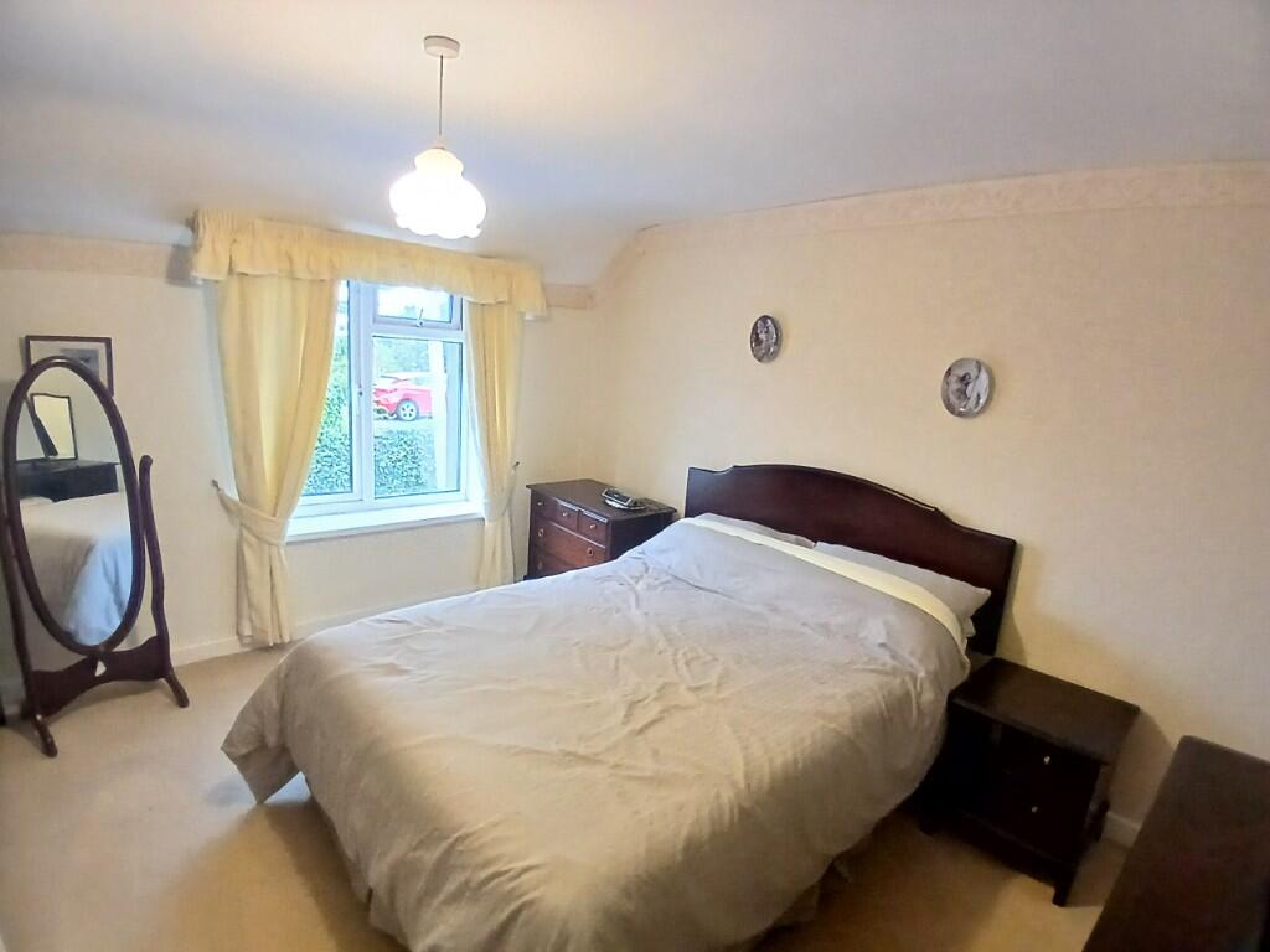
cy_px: 476
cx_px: 635
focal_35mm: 17
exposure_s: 1/20
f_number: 2.2
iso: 640
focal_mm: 1.4
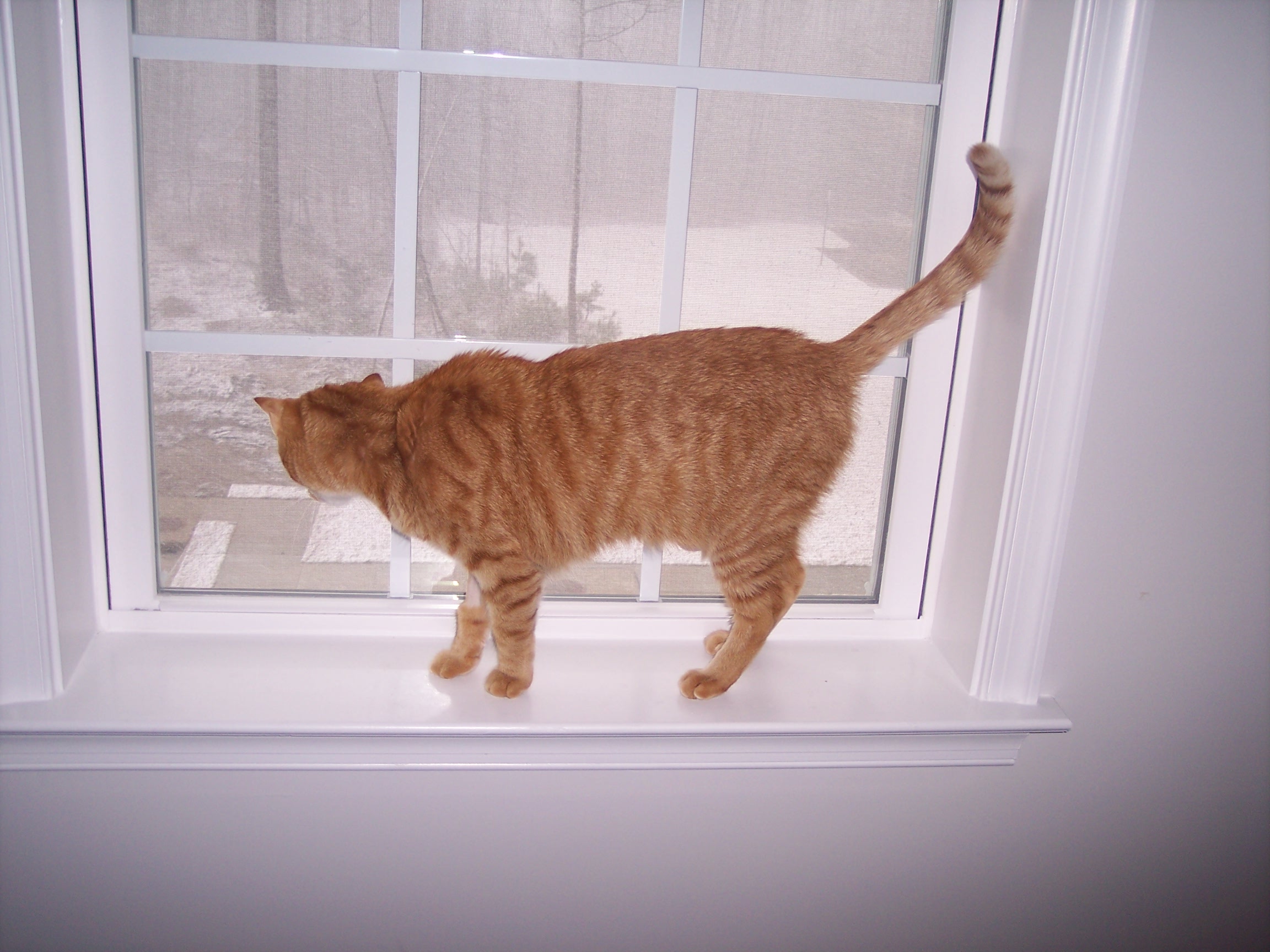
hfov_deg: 47.9
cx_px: 635
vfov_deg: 36.8
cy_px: 476
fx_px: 1431
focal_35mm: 39
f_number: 2.8
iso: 100
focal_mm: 8
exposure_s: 1/60
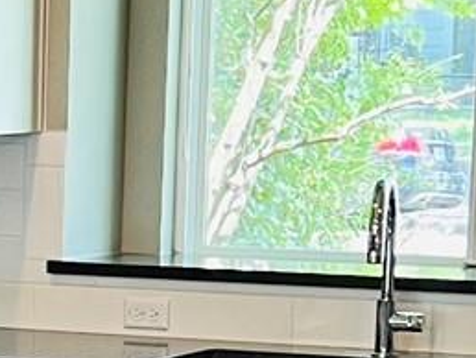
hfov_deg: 9.4
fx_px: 2835
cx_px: -157
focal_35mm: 206
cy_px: 541
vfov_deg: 7.1
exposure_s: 1/60
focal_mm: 5.7
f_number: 1.5
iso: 80
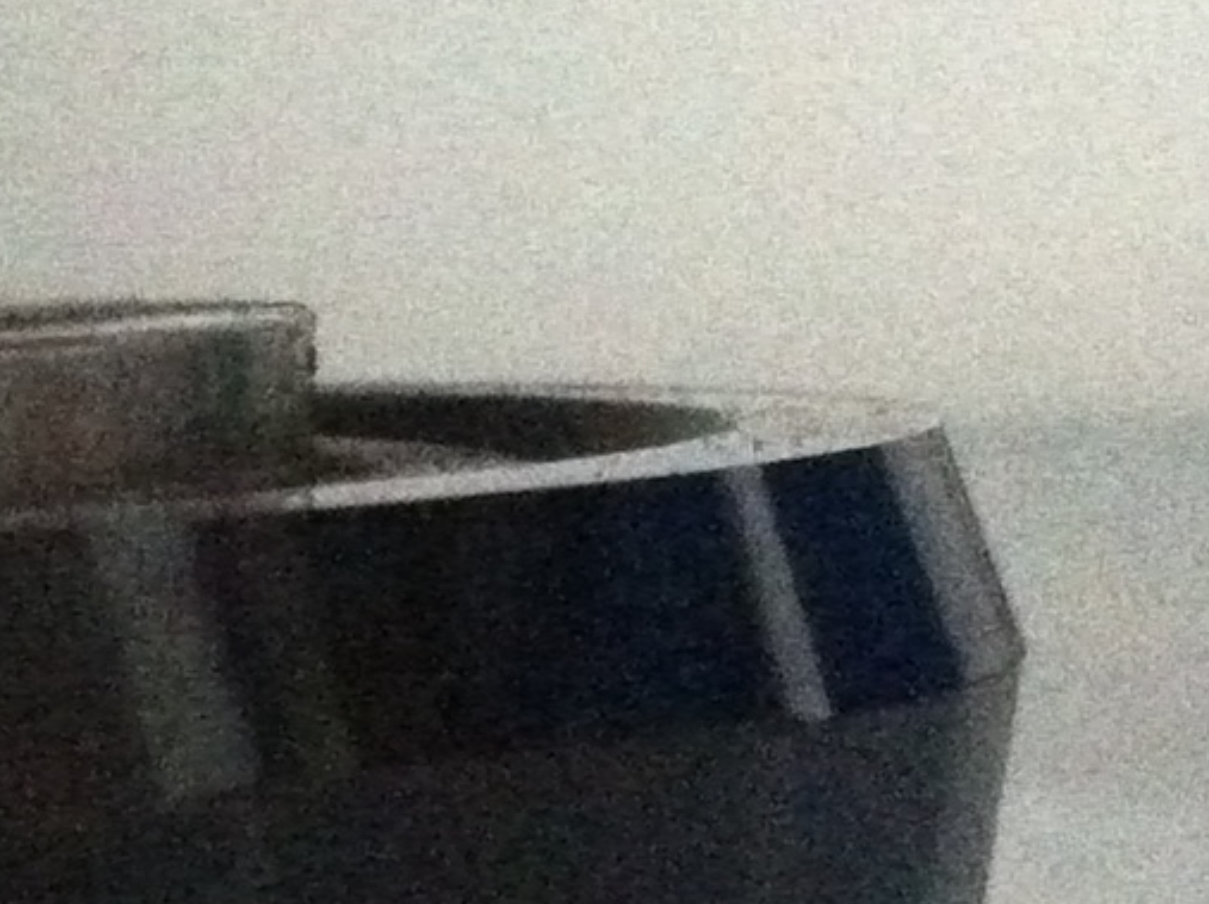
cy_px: 1018
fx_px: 6244
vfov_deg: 8.2
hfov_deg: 10.6
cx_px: -732
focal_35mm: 179
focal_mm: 3.85
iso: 800
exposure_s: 1/15
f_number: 2.8
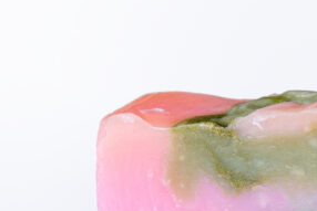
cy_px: 266
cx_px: 346
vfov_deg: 5.5
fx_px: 2211
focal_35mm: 251
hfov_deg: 8.1
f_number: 8
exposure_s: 1/160
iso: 200
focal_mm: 70
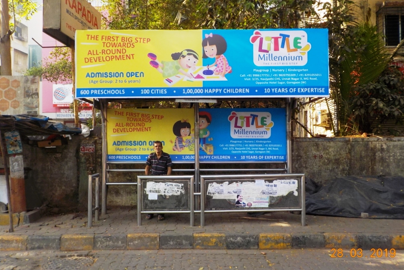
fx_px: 359
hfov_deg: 58.7
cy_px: 129
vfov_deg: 41.1
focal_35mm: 32
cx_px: 206
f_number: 3.3
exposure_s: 1/160
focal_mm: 4.1
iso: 125
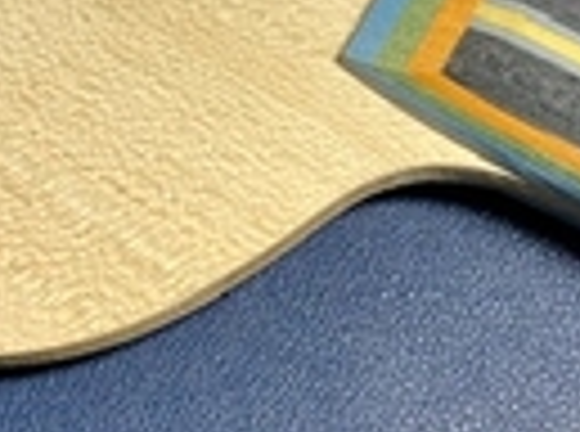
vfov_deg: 14.6
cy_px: -117
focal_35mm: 97
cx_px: 292
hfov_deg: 20.3
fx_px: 1621
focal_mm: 4.25
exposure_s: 1/100
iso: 40
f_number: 1.8
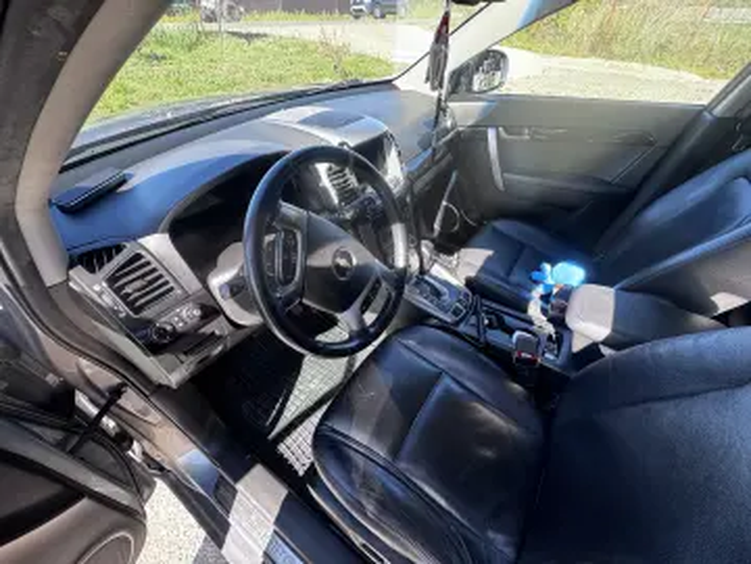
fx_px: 304
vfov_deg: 85.7
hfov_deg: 102.1
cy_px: 282
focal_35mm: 14
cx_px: 376
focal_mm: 2.22
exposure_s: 1/99
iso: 100
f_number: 2.2
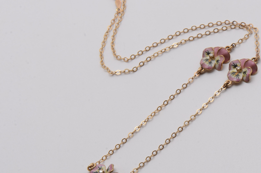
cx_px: 173
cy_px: 93
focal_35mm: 175
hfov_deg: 11.8
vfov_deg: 7.8
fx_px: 1264
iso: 200
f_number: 18
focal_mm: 85
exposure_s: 1/125
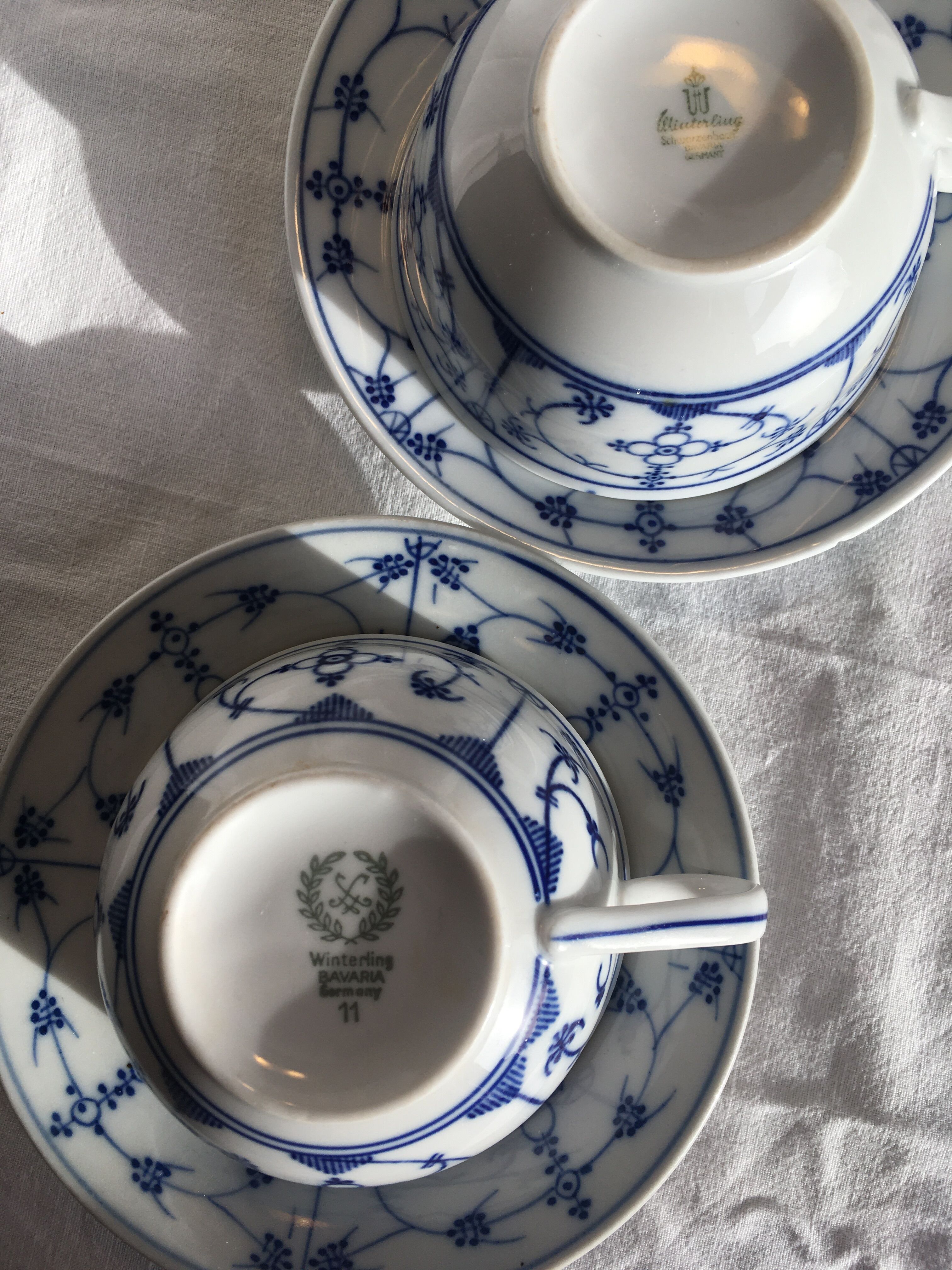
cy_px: 635
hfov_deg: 48.2
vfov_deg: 61.7
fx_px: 1063
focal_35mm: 29
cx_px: 476
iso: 25
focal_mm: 4.15
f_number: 2.2
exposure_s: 1/541
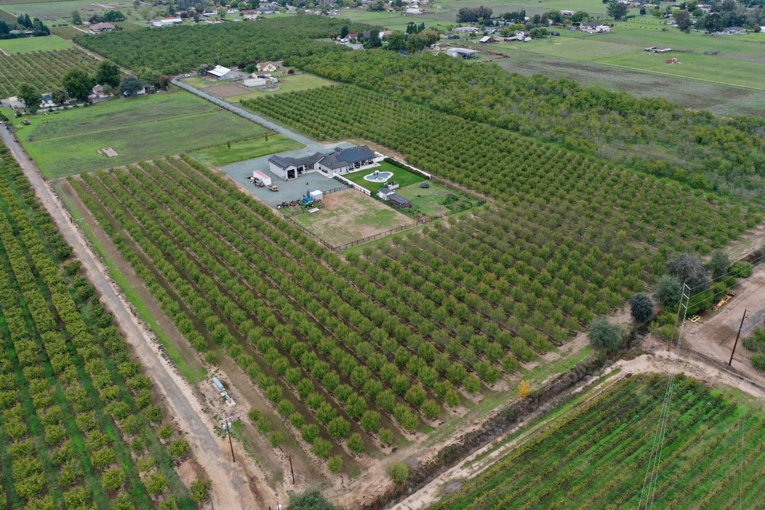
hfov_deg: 65.5
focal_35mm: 28
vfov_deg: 46.4
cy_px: 255
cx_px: 382
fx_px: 595
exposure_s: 1/120
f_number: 4
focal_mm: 10.26
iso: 100
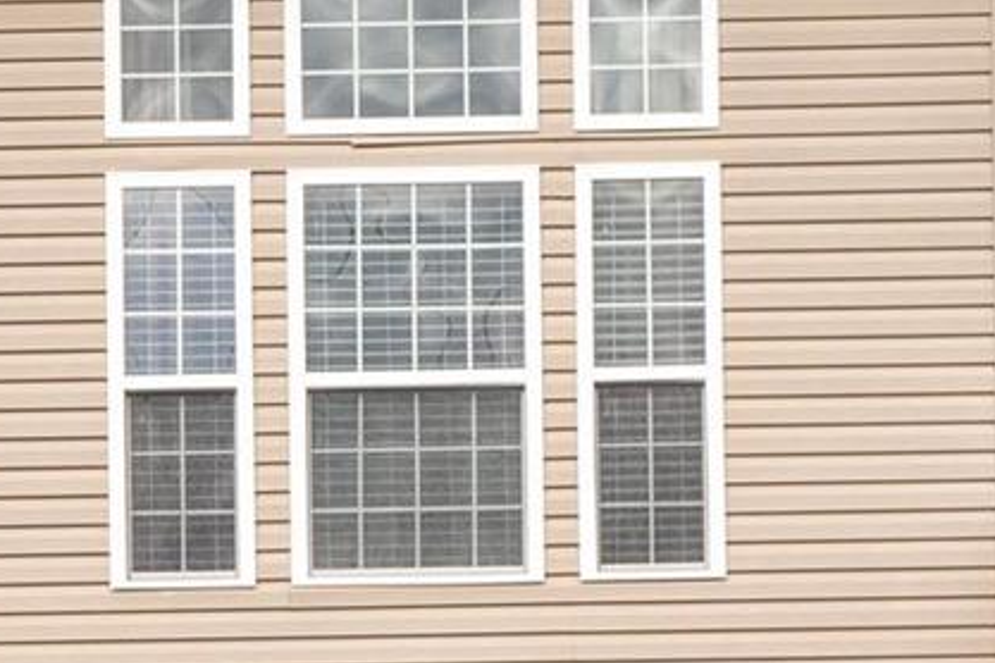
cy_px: 768
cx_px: 425
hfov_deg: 14.9
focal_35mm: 138
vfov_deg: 9.8
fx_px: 3814
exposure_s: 1/640
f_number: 9
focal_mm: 18
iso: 400
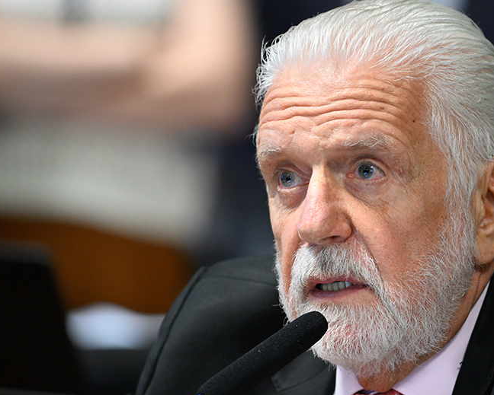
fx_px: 7270
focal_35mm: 497
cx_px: 320
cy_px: 186
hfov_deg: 3.9
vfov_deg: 3.1
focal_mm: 400
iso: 5000
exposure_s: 1/160
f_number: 4.5
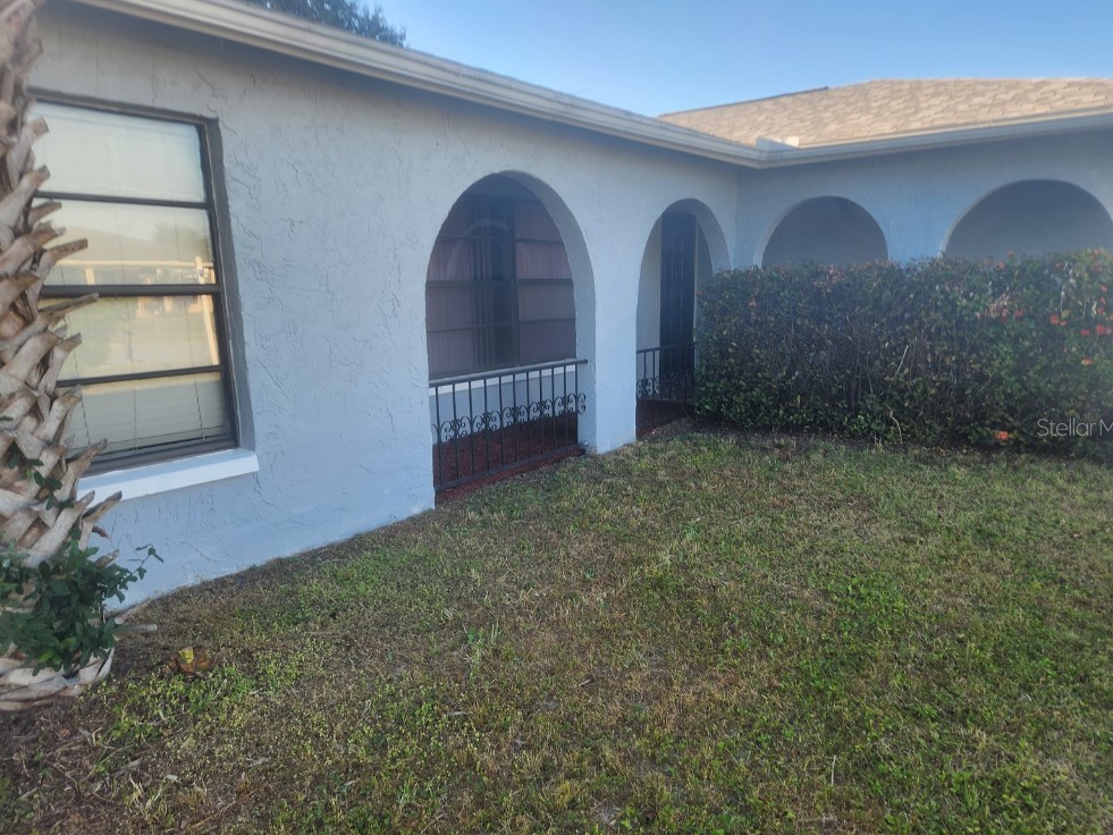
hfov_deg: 71.6
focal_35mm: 24
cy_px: 427
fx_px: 772
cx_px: 563
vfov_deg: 56.8
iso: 20
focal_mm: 5.4
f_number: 1.8
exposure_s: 1/247
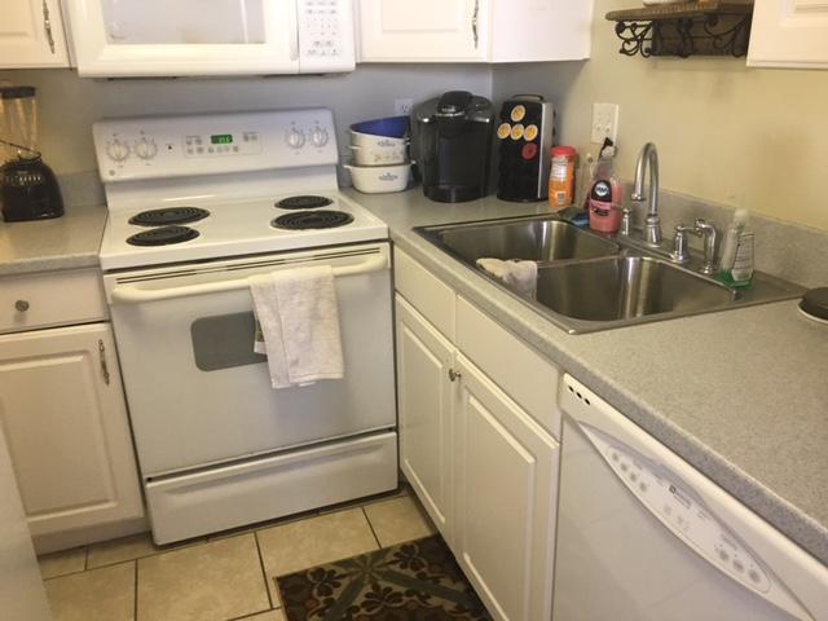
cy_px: 310
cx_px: 414
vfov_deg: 48.2
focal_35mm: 29
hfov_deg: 61.7
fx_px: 694
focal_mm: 4.15
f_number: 2.2
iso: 125
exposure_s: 1/30
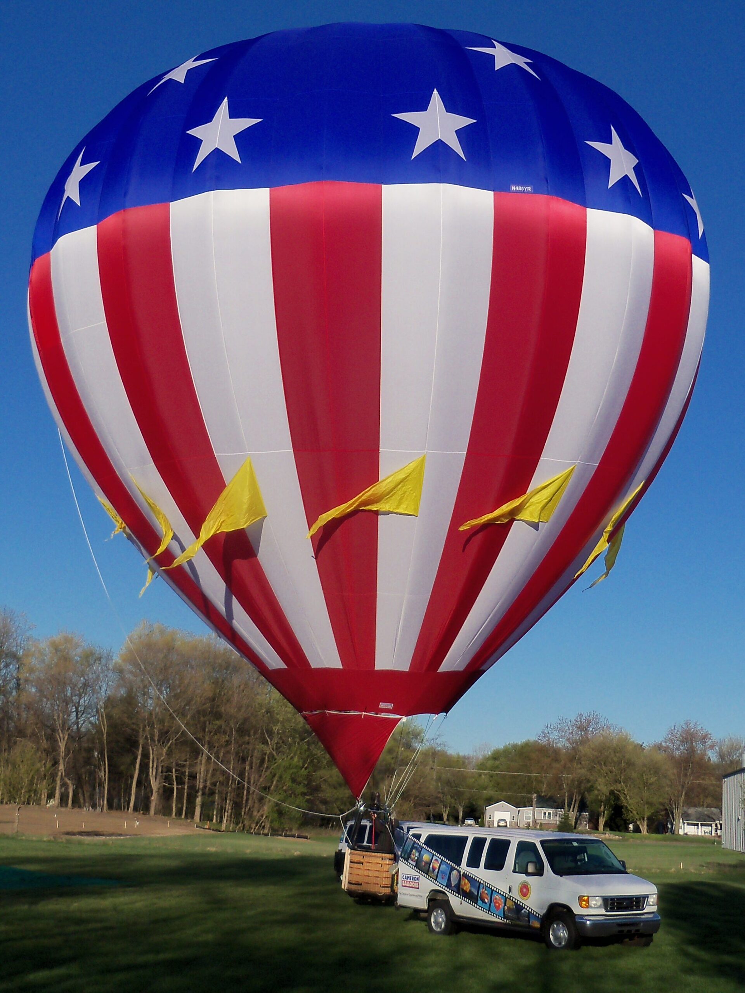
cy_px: 496
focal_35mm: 35
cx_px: 372
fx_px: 1004
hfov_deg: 40.7
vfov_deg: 52.6
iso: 64
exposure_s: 1/1000
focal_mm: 6.2
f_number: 3.5
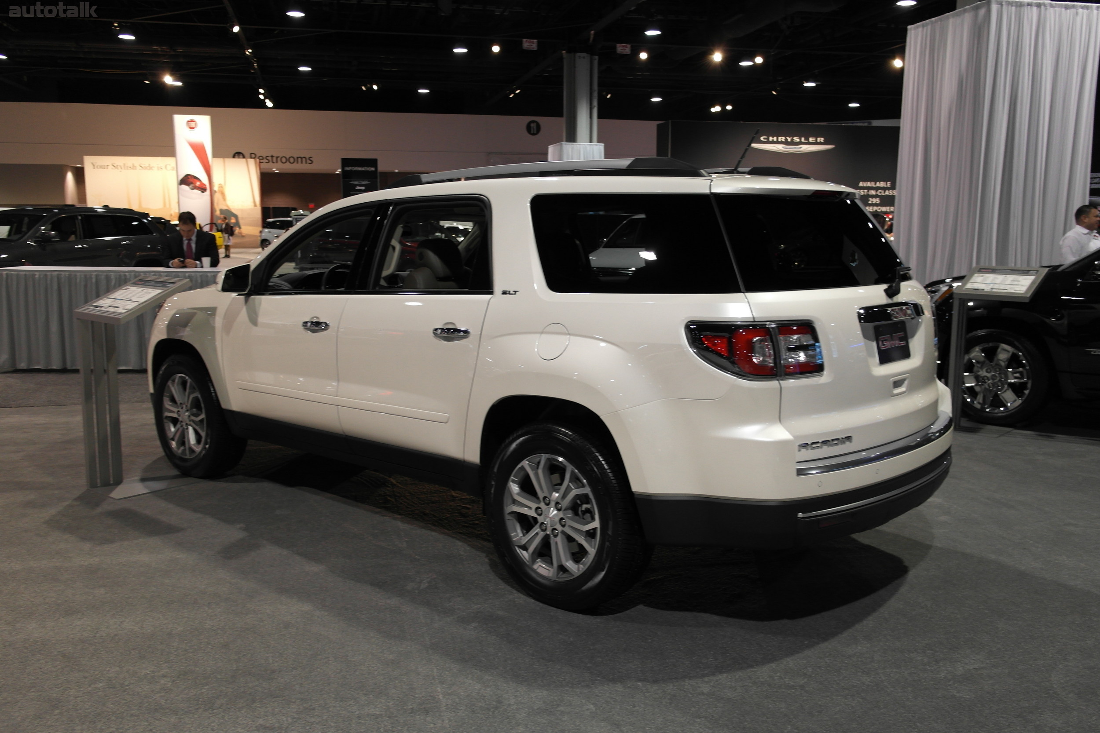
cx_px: 550
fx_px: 917
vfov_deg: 43.6
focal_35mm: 30
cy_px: 366
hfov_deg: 61.9
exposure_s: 1/40
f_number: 3.5
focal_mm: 20
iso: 400
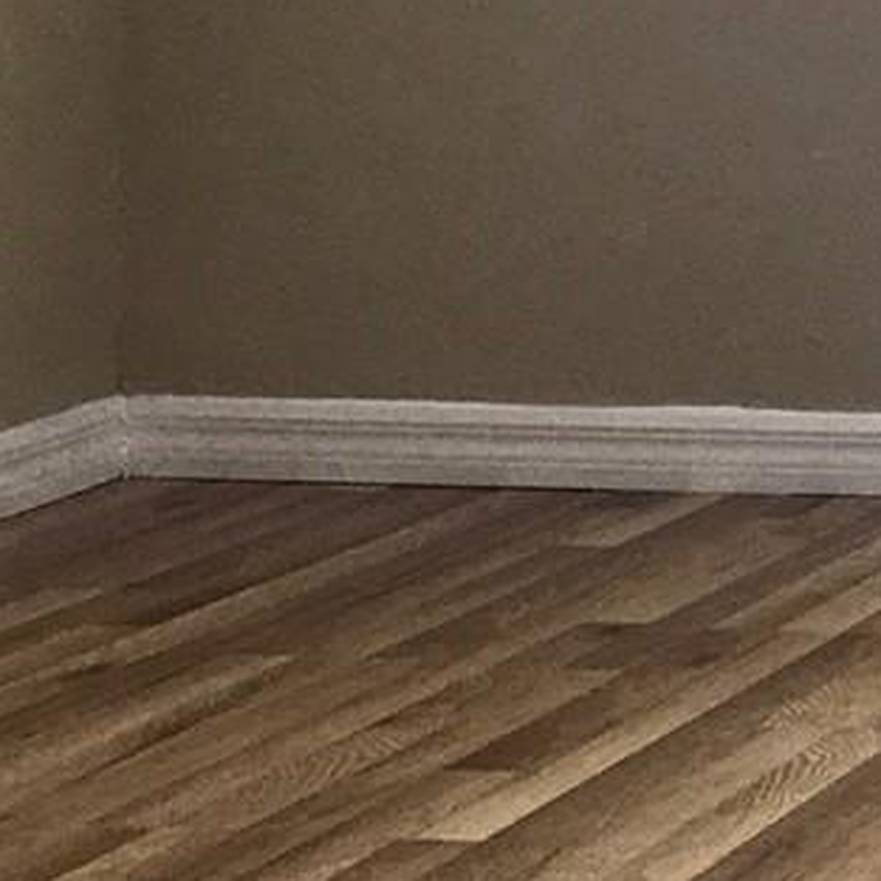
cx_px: 2025
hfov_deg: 11.6
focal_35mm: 127
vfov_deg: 13.4
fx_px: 3657
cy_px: -124
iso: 20
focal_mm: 3.99
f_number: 1.8
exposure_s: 1/40
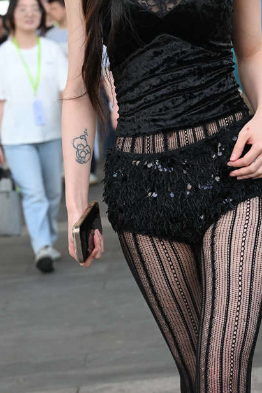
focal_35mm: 140
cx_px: 139
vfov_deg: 14.6
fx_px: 1529
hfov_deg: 9.8
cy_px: 143
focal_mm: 48
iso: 1250
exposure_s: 1/640
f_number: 4
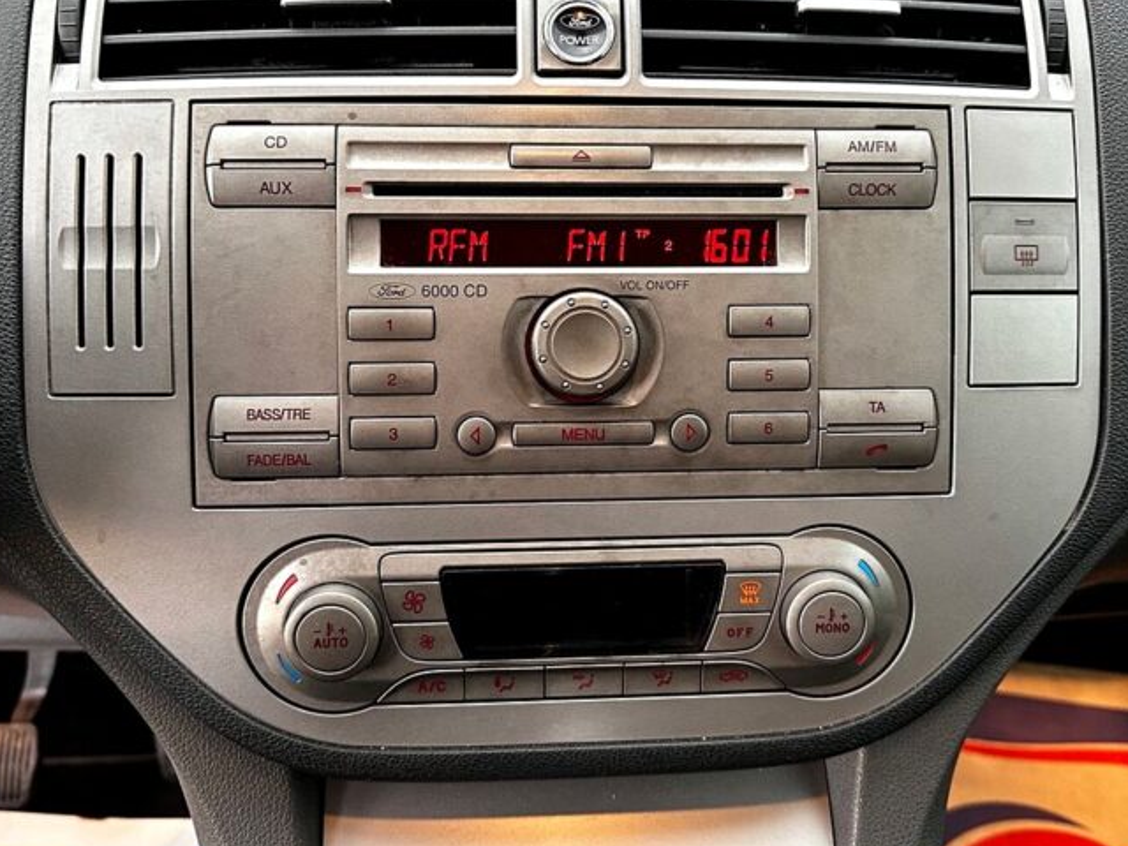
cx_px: 601
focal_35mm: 30
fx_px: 978
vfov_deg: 46.6
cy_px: 352
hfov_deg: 59.9
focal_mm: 6.86
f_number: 1.78
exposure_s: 1/60
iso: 320
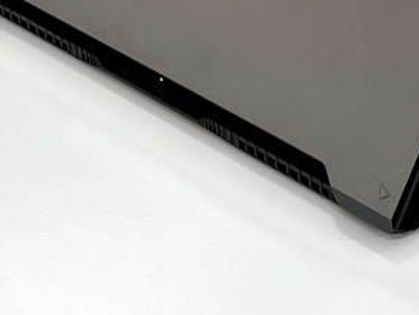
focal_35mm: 130
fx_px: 1575
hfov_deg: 15.1
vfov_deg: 11.2
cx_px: 300
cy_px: -85
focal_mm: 6.76
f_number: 1.78
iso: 50
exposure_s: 1/100
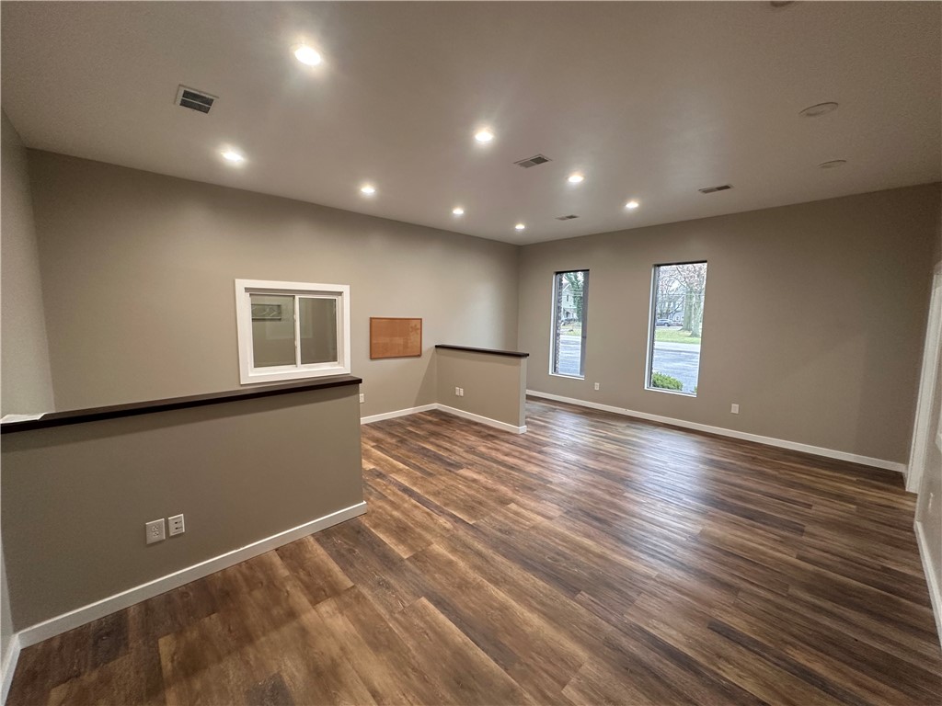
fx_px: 381
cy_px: 353
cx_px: 471
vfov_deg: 85.7
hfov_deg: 102.1
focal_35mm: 14
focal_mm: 2.22
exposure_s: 1/60
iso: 200
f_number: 2.2
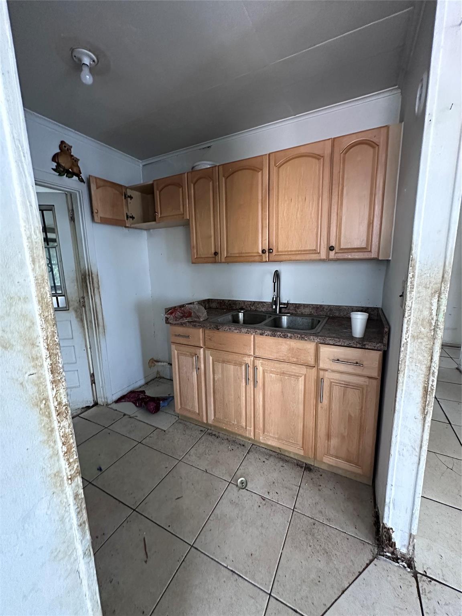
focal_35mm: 14
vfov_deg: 102.1
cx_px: 231
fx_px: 249
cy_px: 308
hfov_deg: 85.7
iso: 800
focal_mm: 2.22
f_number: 2.2
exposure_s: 1/60
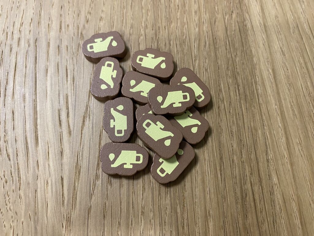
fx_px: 227
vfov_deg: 54.9
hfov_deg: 69.4
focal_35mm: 25
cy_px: 118
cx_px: 157
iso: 125
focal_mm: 4.25
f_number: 1.8
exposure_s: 1/50
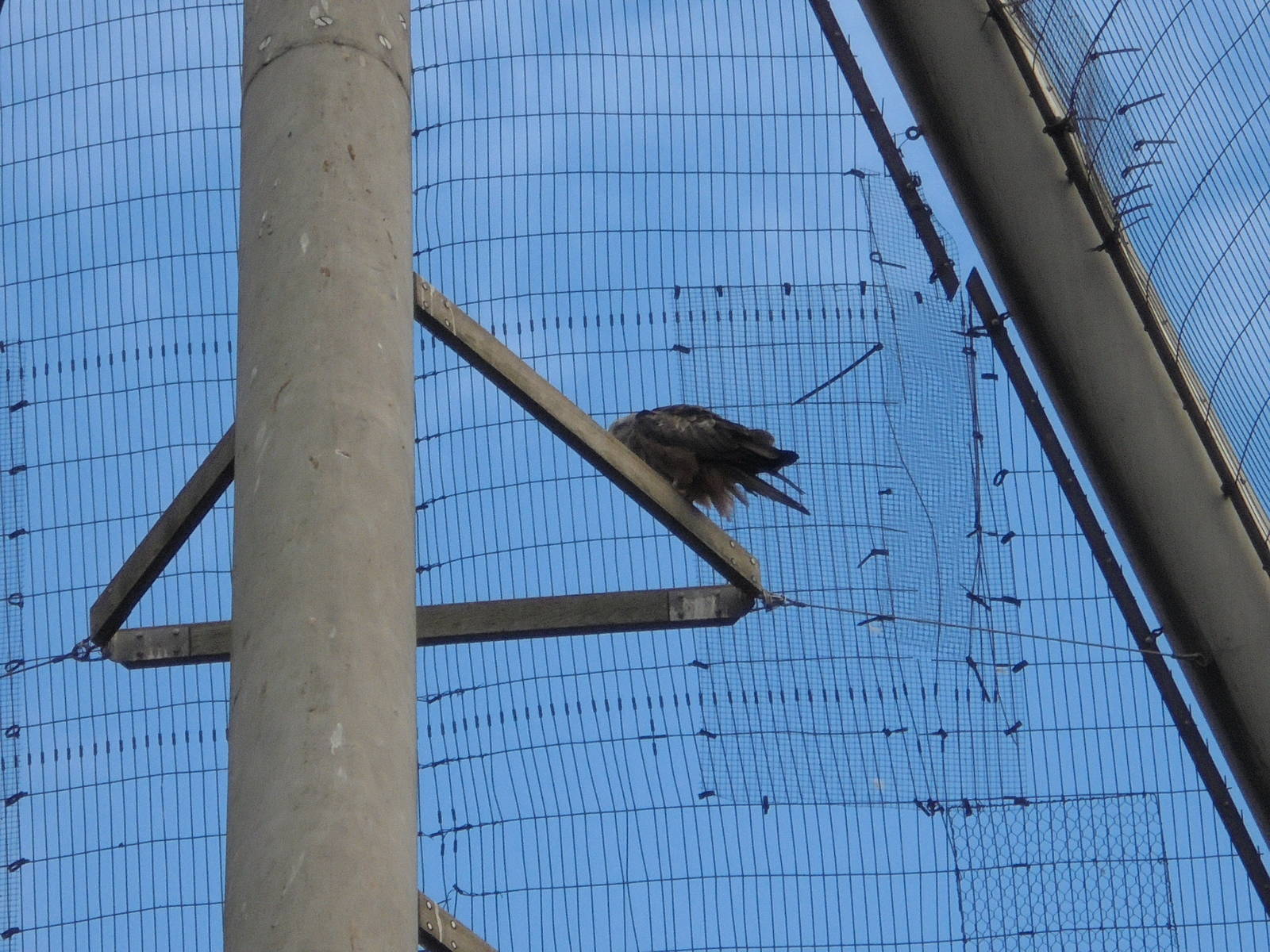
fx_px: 5723
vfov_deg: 9.5
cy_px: 476
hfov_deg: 12.7
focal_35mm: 156
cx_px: 635
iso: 100
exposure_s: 1/250
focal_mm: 27.6
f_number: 6.5
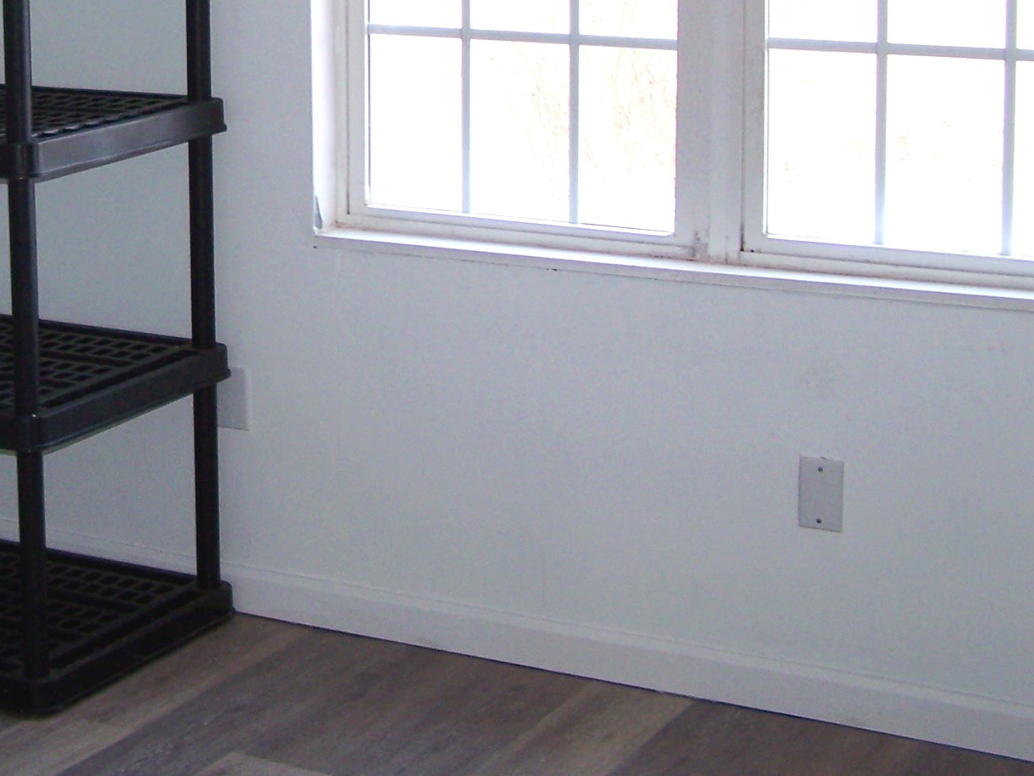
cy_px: 109
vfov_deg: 18.0
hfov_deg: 23.6
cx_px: 146
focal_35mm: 81
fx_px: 2420
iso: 80
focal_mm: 6.3
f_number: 2.8
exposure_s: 1/60
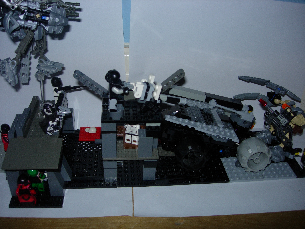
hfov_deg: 49.0
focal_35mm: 38
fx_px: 335
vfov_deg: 37.7
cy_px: 114
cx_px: 152
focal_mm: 7.8
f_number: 2.8
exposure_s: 1/64
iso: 79
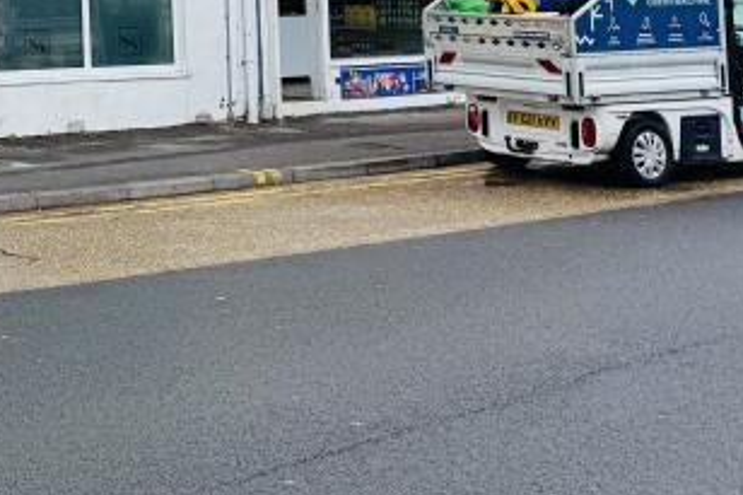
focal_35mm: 83
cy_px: -215
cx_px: -287
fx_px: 1712
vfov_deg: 15.4
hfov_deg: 21.5
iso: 80
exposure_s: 1/1339
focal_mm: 6.76
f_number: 1.78
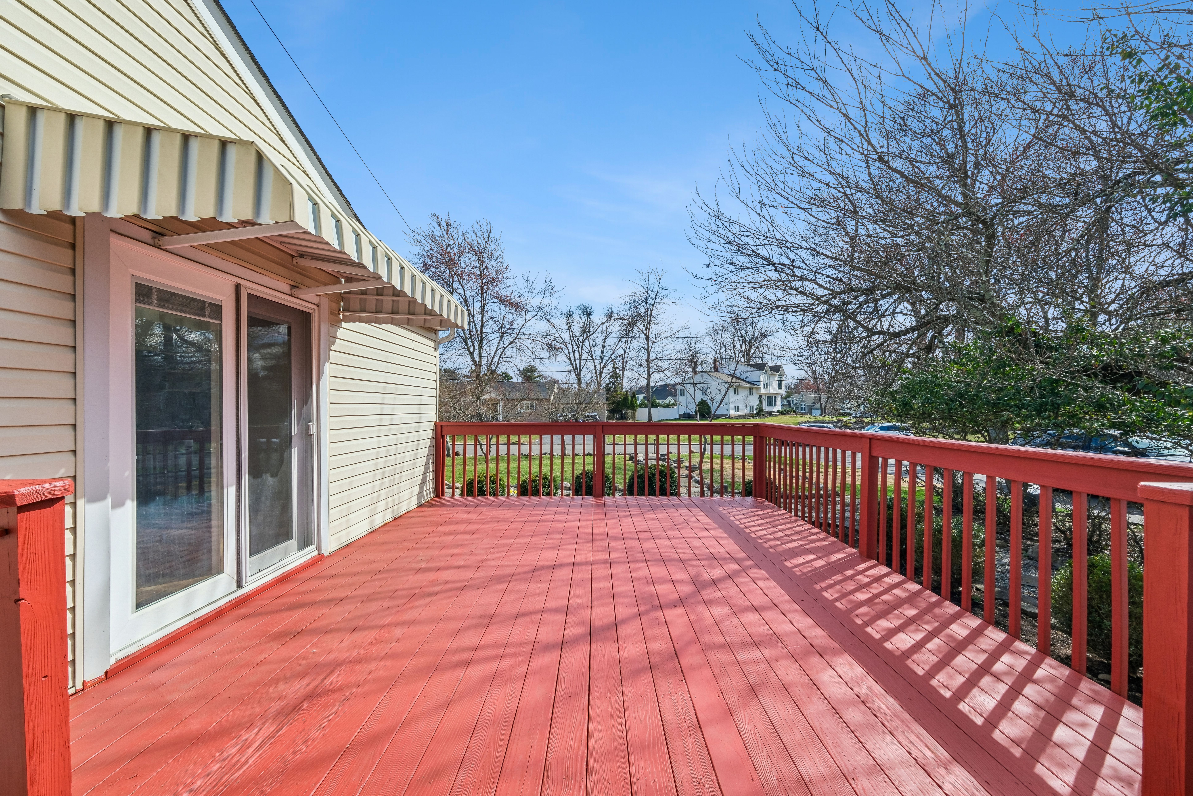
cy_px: 398
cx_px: 596
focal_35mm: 12
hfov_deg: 112.6
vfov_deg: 90.0
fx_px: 398
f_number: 8
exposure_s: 1/200
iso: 125
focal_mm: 8
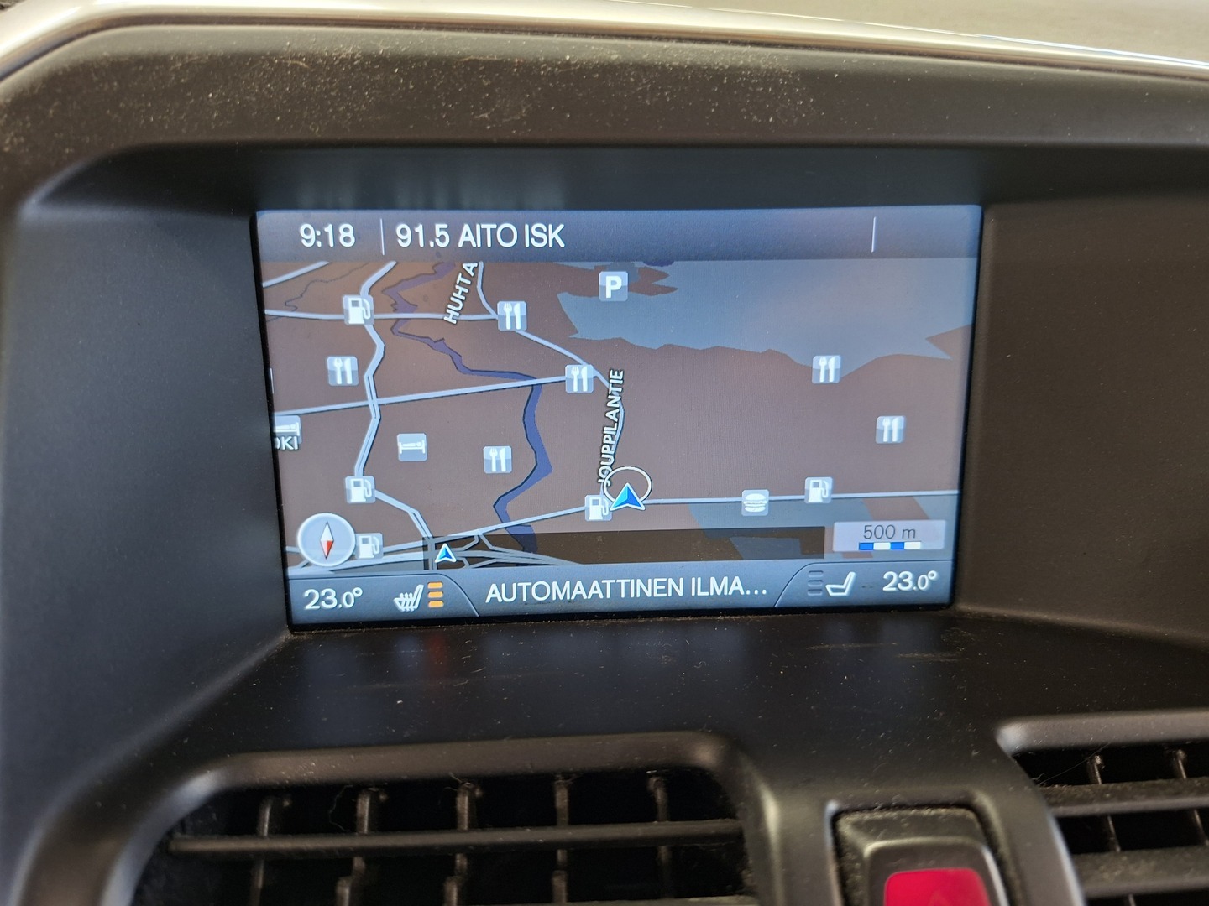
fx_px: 803
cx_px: 604
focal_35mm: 23
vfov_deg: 58.9
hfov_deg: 73.9
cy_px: 453
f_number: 1.8
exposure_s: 1/25
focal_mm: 5.54
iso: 320
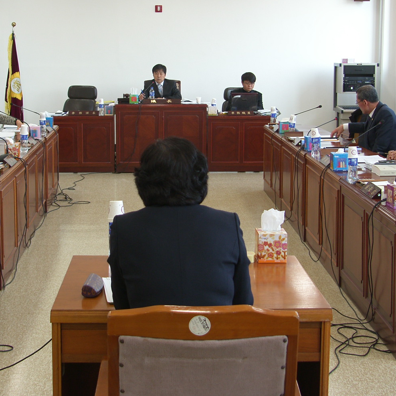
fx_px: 945
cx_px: 169
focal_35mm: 73
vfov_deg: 23.6
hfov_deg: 23.7
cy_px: 154
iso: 50
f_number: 2.5
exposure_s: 1/50
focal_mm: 12.9
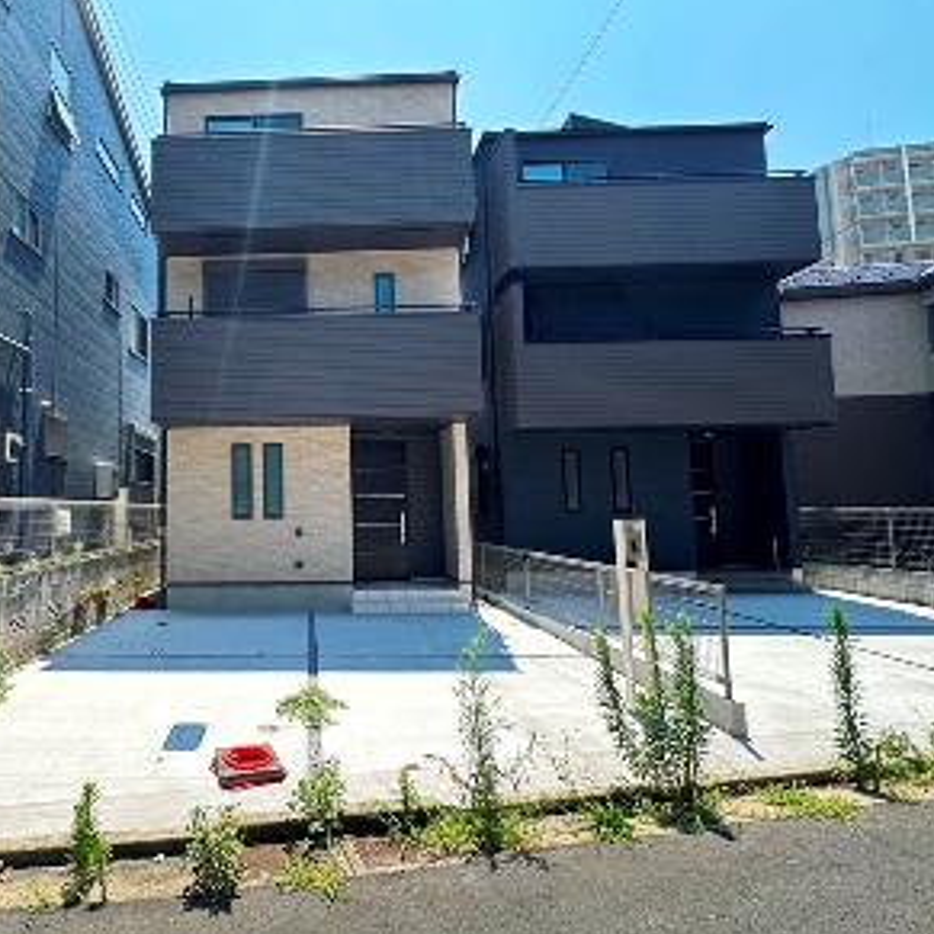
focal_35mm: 17
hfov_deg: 80.7
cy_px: 462
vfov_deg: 84.0
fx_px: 519
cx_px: 298
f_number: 2.2
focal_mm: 2.22
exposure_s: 1/509
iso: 40
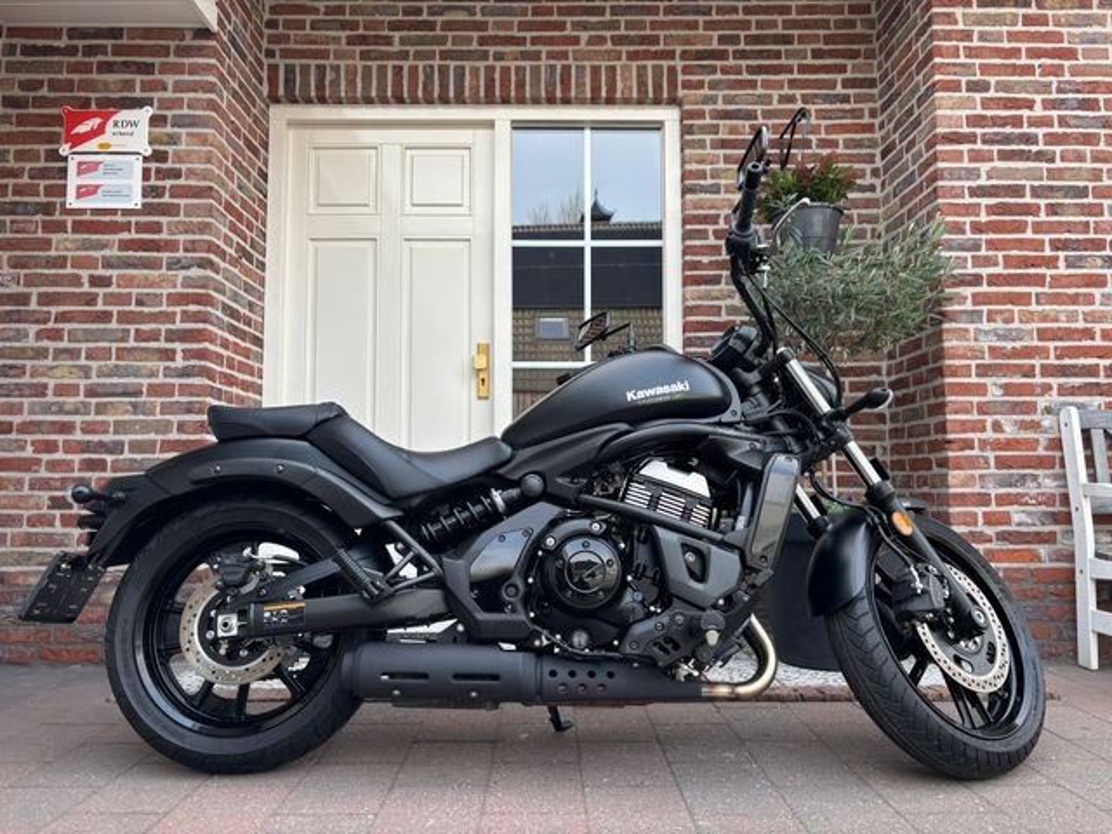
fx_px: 835
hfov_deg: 67.3
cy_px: 417
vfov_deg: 53.1
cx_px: 556
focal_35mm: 26
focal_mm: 5.96
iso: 40
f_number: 1.6
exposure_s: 1/121
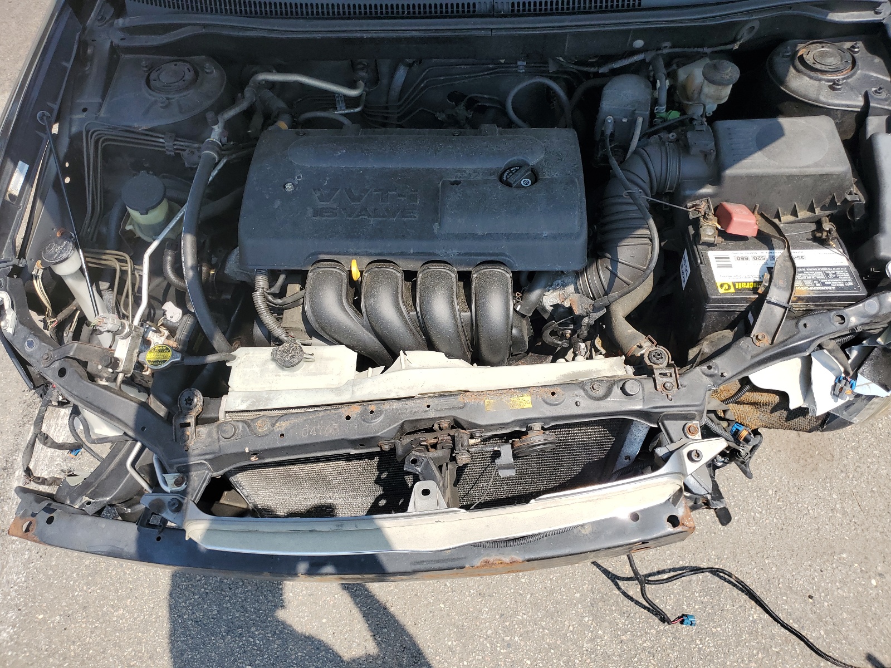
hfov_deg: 67.3
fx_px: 669
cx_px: 446
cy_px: 334
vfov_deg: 53.1
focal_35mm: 26
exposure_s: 1/2000
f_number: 1.5
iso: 50
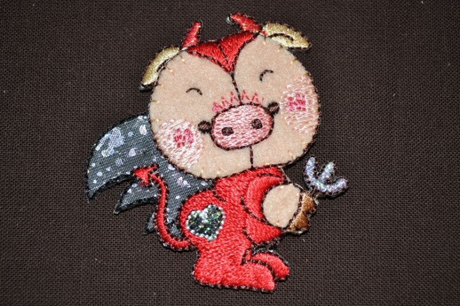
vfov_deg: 22.6
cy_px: 153
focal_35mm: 60
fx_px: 766
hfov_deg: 33.4
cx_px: 230
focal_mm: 40
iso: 200
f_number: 5.3
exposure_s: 1/60
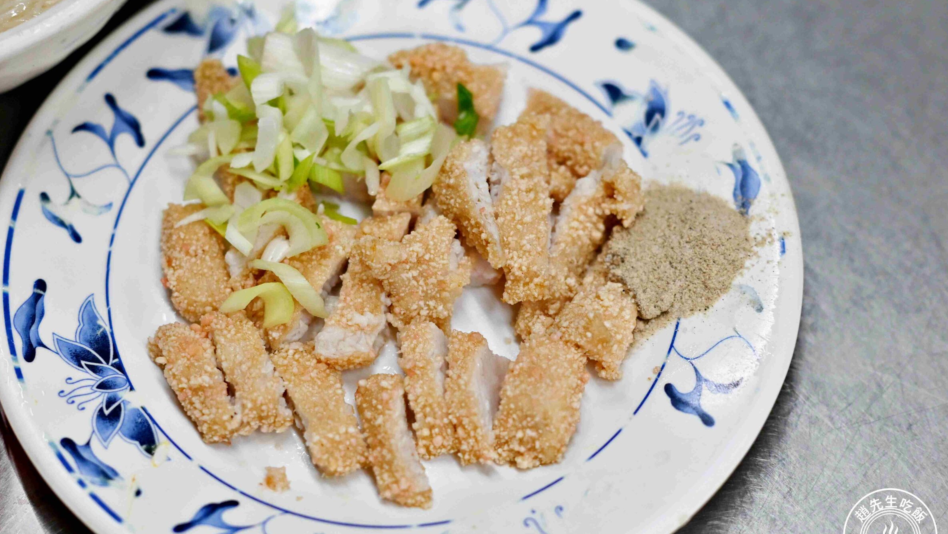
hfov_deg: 25.0
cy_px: 273
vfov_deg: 14.2
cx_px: 448
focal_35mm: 85
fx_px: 2137
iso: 500
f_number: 2.5
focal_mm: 50
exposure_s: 1/160
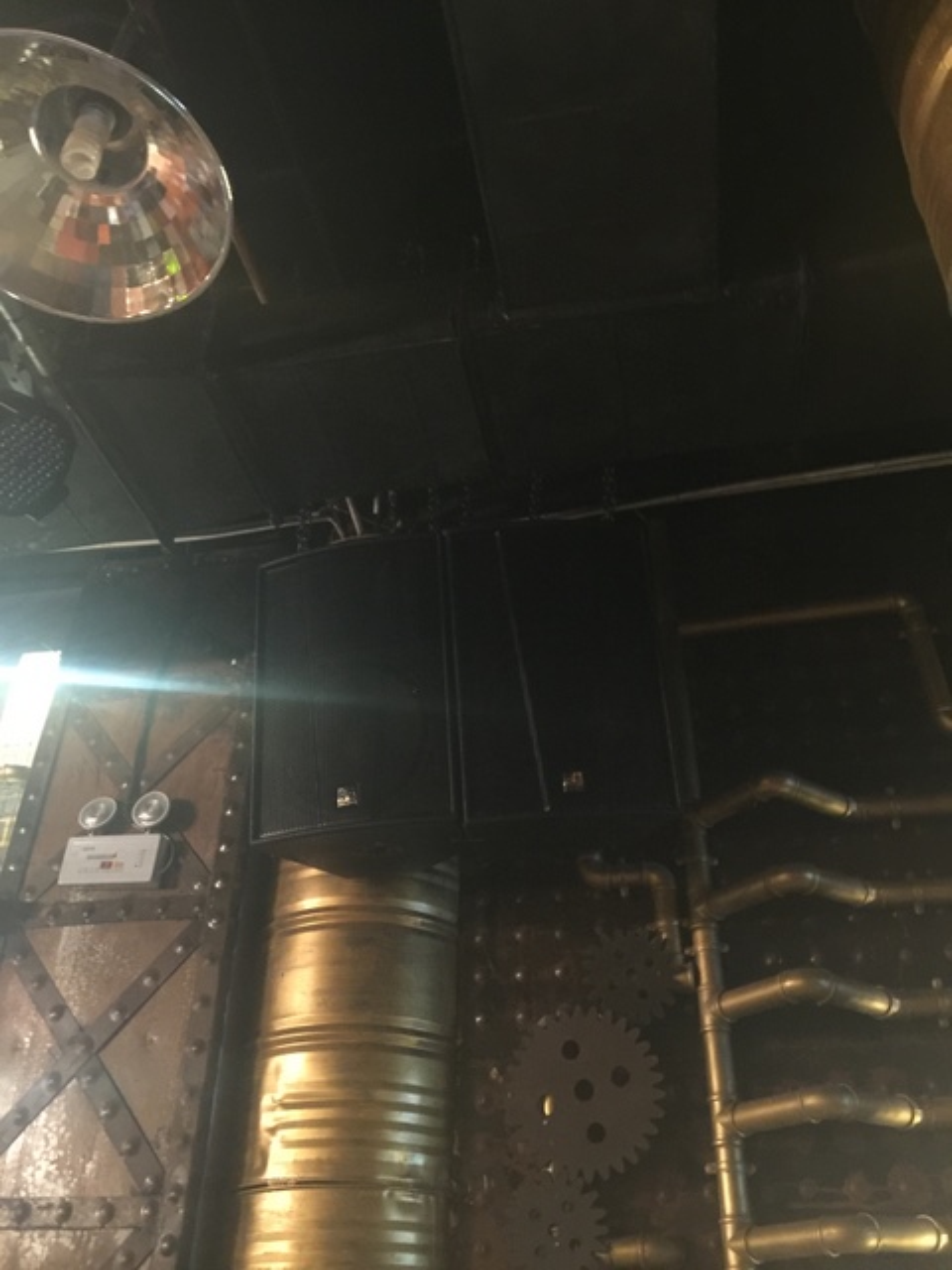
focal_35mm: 29
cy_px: 635
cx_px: 476
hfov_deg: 48.2
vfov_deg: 61.7
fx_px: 1063
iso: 160
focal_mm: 4.15
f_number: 2.2
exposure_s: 1/4
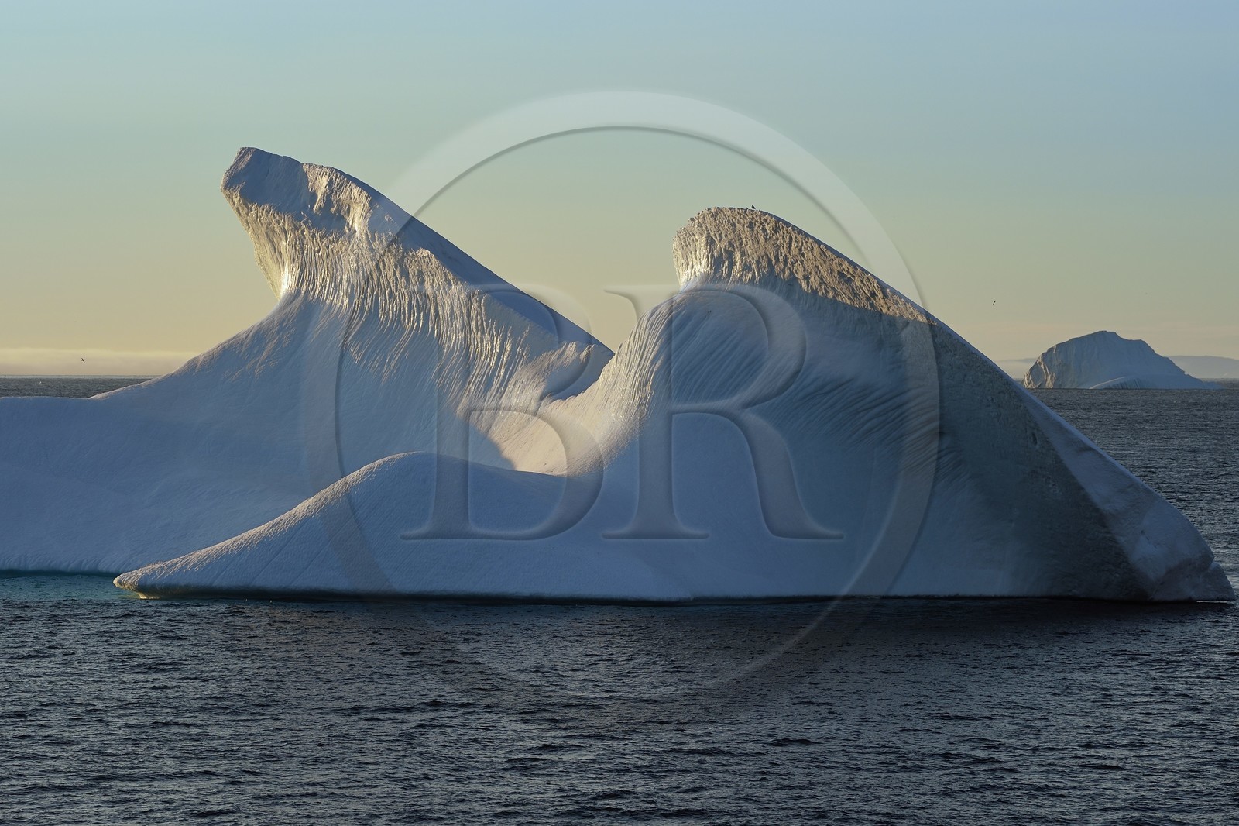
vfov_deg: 8.3
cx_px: 620
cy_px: 413
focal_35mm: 165
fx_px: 5677
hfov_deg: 12.5
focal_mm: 165
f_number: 9
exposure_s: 1/320
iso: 200
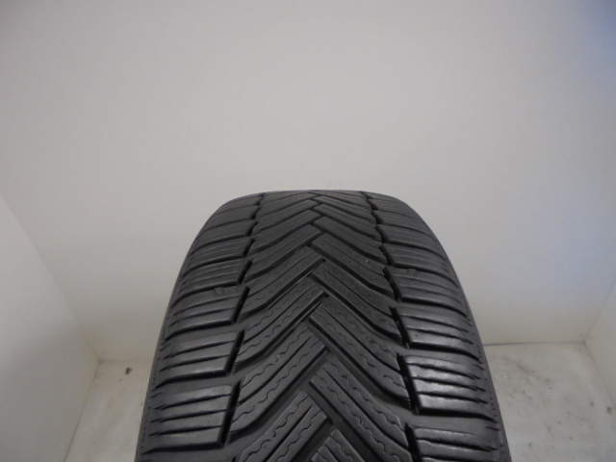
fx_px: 463
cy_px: 231
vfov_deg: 53.1
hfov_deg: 67.3
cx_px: 308
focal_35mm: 26
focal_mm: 4.6
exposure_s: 1/30
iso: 100
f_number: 3.5
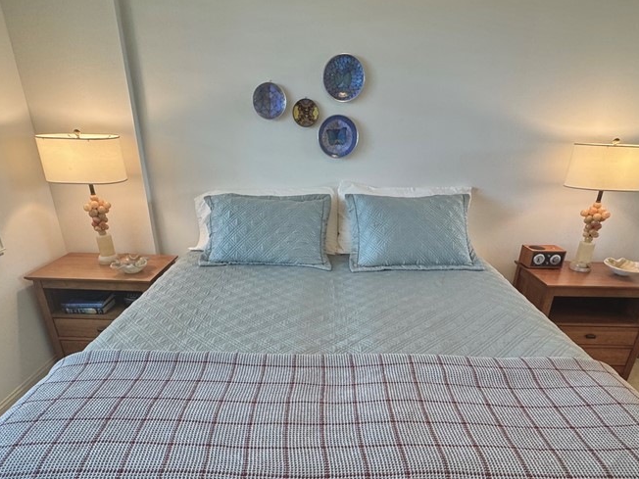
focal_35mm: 22
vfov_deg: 60.2
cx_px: 320
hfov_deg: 76.4
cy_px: 304
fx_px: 406
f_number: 2.2
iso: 200
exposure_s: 1/60
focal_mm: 2.22
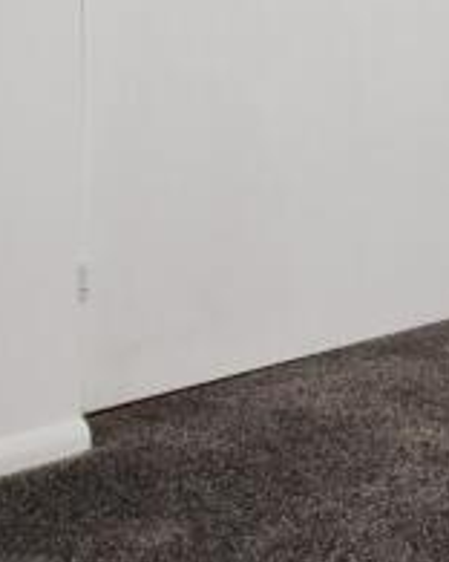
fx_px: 1229
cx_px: 809
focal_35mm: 74
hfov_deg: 17.0
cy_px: -111
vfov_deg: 23.5
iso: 1000
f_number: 9
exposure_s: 1/200
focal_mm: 10
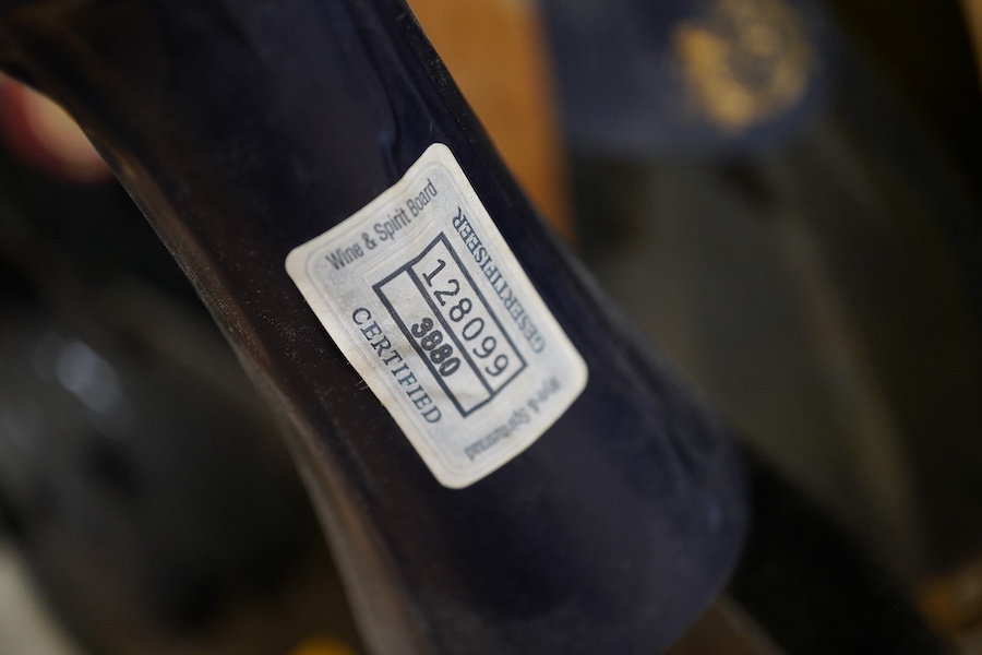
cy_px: 328
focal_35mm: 45
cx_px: 491
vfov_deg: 29.9
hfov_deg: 43.6
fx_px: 1227
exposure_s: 1/125
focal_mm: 30
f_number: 3.5
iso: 1250
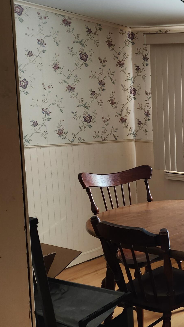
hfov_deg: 20.2
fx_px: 407
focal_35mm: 47
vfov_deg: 43.7
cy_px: 172
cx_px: 306
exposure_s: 1/120
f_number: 1.8
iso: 100
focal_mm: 5.4
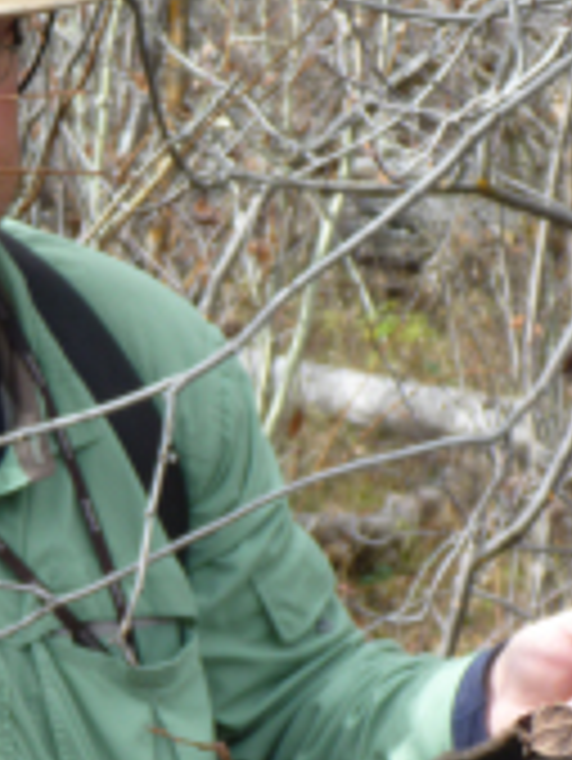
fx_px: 4467
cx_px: 252
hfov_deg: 7.3
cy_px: 616
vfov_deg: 9.7
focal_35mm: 203
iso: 80
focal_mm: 15.3
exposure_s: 1/80
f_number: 5.6
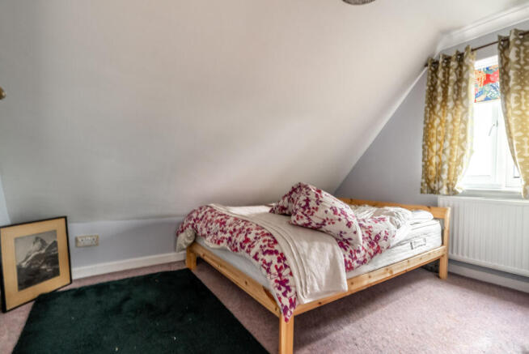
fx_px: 235
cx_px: 264
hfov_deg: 96.7
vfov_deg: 73.8
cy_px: 177
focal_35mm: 16
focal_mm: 16
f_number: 7.1
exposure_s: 1/25
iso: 1000
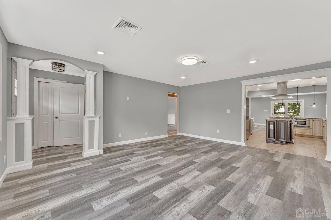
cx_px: 166
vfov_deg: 81.2
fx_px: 129
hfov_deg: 104.3
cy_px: 110
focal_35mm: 14
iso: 160
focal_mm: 14
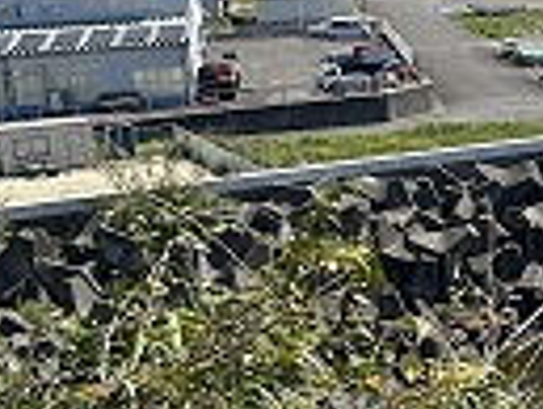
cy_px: 173
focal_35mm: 119
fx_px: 1868
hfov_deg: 13.6
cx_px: 1158
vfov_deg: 12.5
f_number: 1.78
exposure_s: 1/5263
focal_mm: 6.86
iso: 80
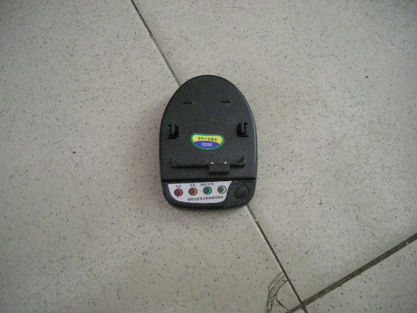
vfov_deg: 40.7
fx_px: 422
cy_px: 156
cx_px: 208
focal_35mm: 35
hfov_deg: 52.6
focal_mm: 5.7
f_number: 2.8
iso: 768
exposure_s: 1/8
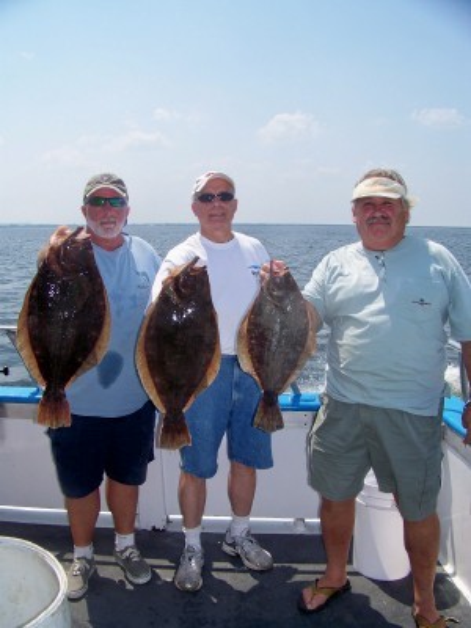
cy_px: 314
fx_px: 653
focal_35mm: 36
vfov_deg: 51.4
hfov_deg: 39.7
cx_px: 236
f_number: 4
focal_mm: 5.85
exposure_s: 1/640
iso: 64
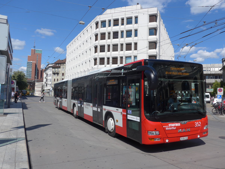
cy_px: 84
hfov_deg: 61.7
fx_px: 188
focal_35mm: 29
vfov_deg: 48.2
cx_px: 112
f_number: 2.8
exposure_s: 1/2000
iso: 80
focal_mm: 6
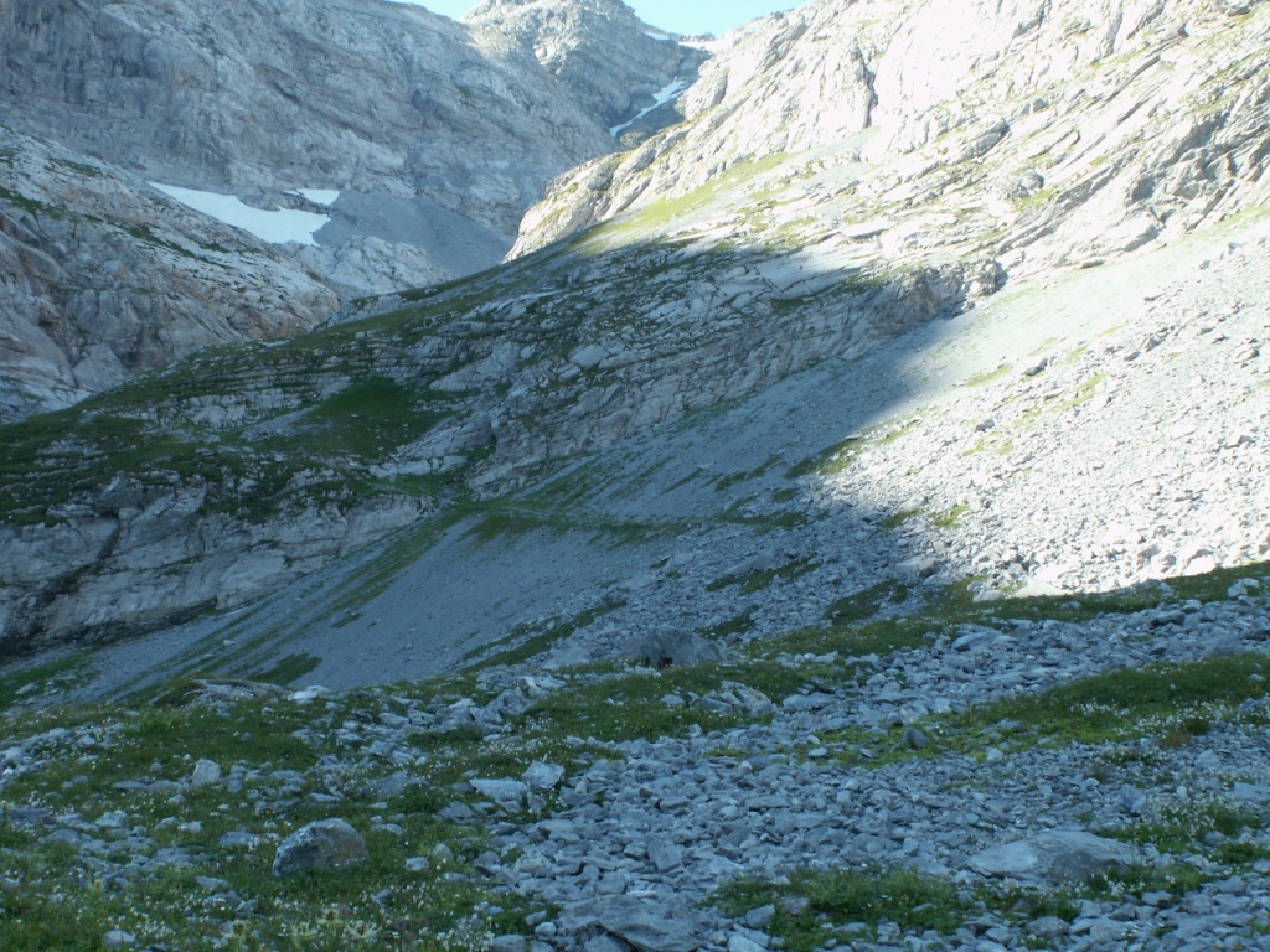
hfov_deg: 25.0
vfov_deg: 18.9
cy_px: 476
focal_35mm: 78
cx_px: 635
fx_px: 2862
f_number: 5.6
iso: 50
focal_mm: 13.11
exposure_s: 1/30
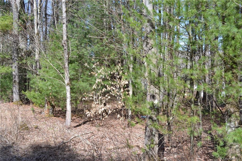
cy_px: 80
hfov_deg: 49.6
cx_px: 121
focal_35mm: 39
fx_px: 262
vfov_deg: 34.2
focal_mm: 26
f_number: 6.3
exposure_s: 1/100
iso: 100
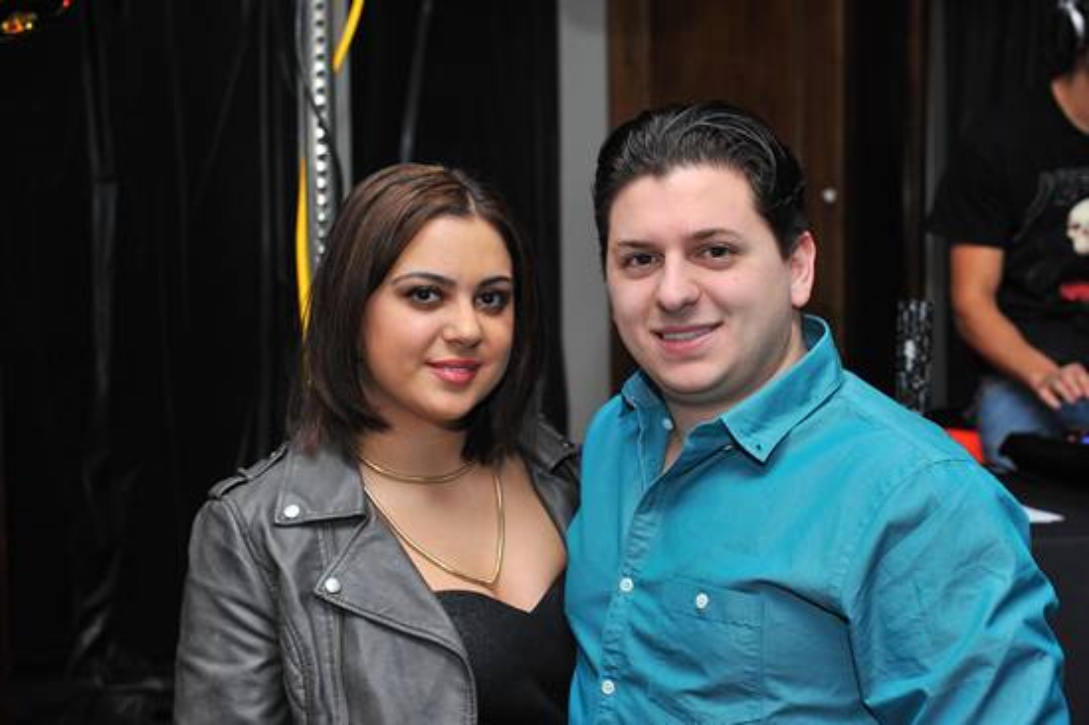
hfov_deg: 30.5
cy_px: 362
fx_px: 1995
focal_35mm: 66
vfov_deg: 20.6
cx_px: 544
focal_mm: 66
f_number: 6.3
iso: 1000
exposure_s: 1/100
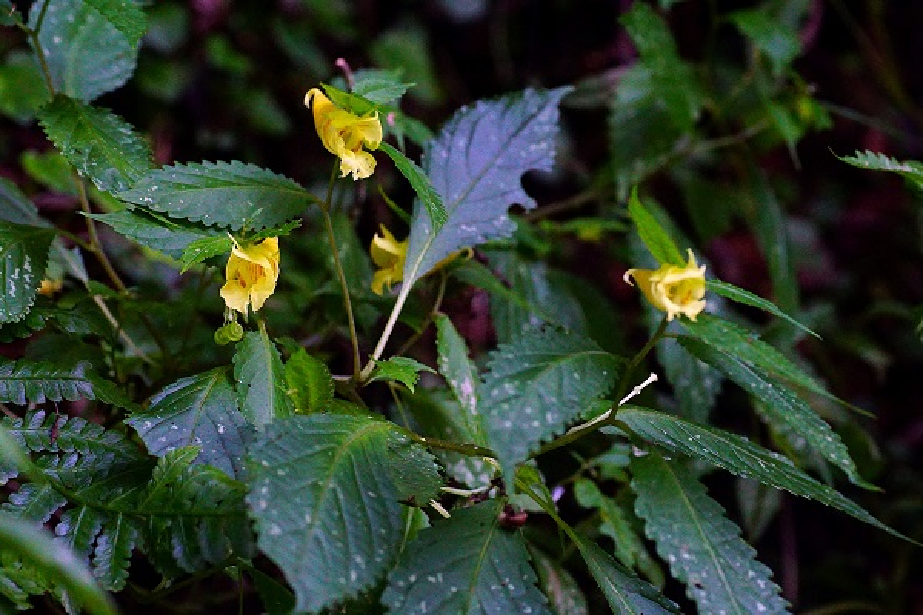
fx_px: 3461
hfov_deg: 15.2
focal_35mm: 135
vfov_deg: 10.2
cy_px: 308
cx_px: 462
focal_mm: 90
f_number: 5
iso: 2500
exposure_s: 1/160
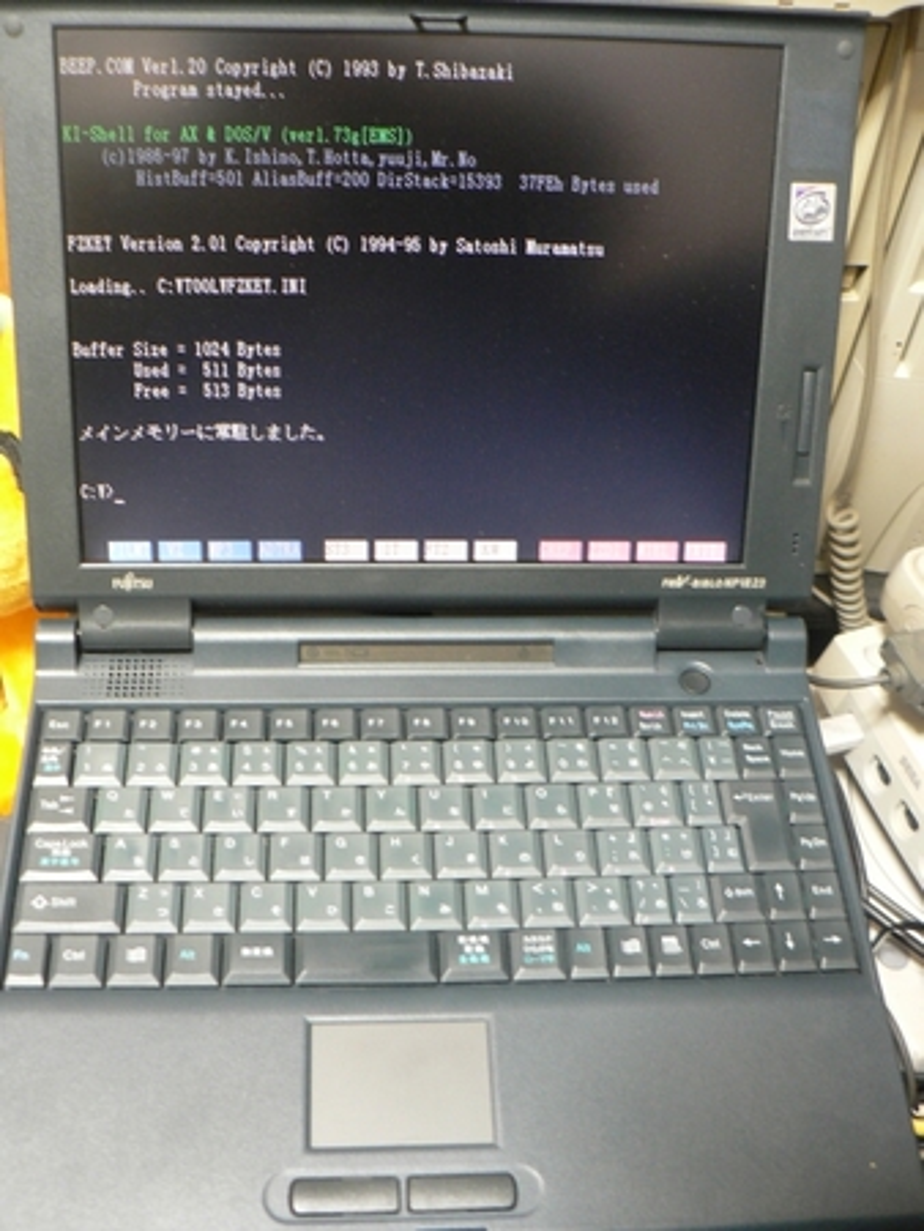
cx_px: 462
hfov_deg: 39.7
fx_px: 1280
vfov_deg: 51.3
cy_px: 616
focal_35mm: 36
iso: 200
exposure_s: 1/5
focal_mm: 6
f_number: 2.8
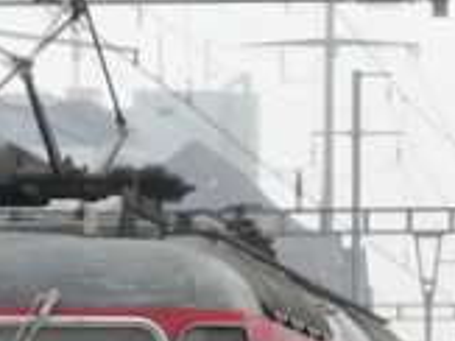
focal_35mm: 411
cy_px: 640
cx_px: 73
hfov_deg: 4.8
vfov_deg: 3.6
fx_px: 5398
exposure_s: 1/400
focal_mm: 11.1
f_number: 5.6
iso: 100
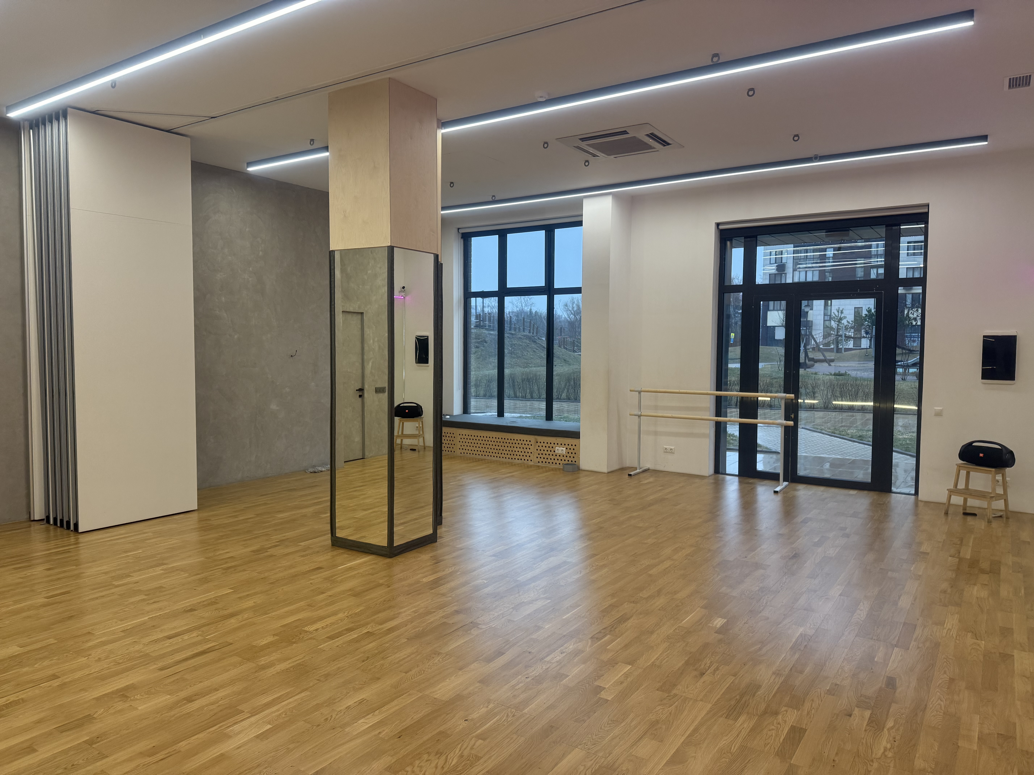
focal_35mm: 24
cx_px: 517
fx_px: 717
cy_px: 388
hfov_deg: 71.6
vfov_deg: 56.8
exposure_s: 1/121
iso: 200
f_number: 1.78
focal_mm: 6.76
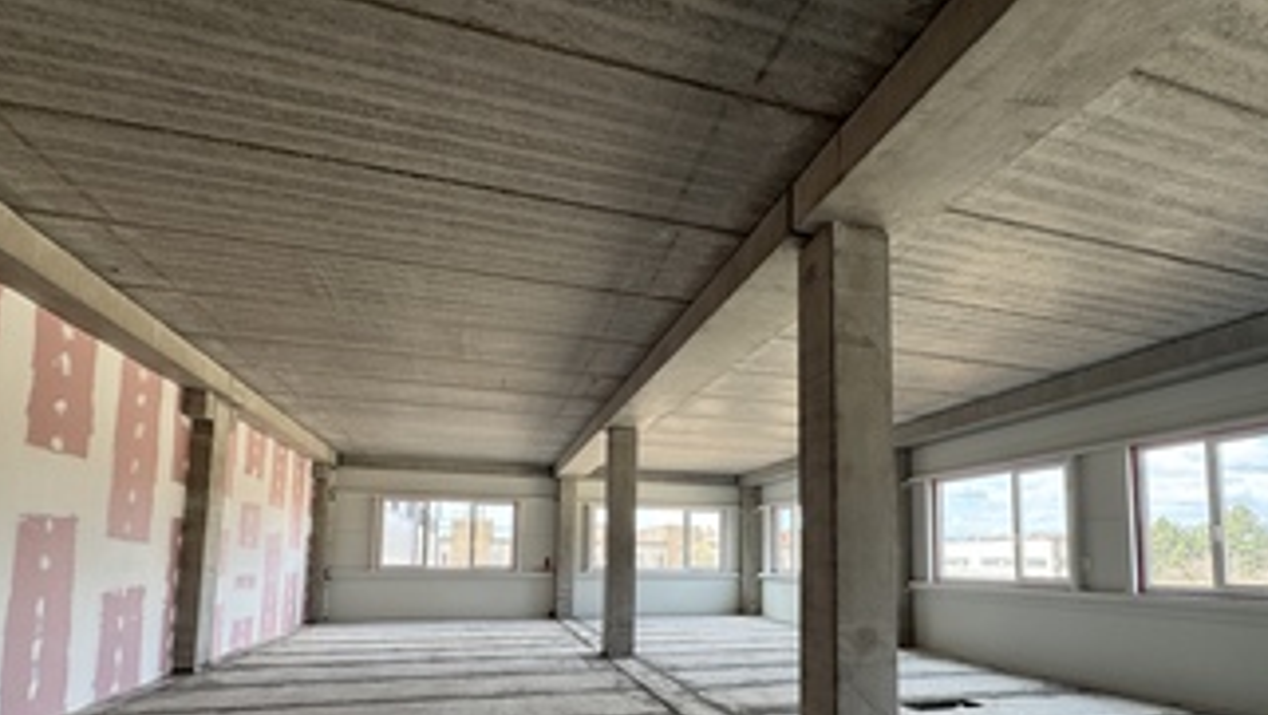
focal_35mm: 19
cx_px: 679
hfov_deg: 89.4
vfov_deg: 56.6
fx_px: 639
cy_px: 502
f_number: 2.2
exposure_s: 1/99
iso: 64
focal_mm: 2.22
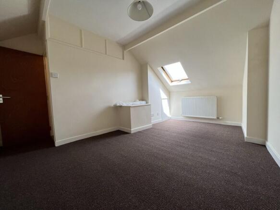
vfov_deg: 89.9
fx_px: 105
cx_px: 140
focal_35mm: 13
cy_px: 105
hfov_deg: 106.2
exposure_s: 1/100
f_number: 1.8
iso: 40
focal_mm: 1.57
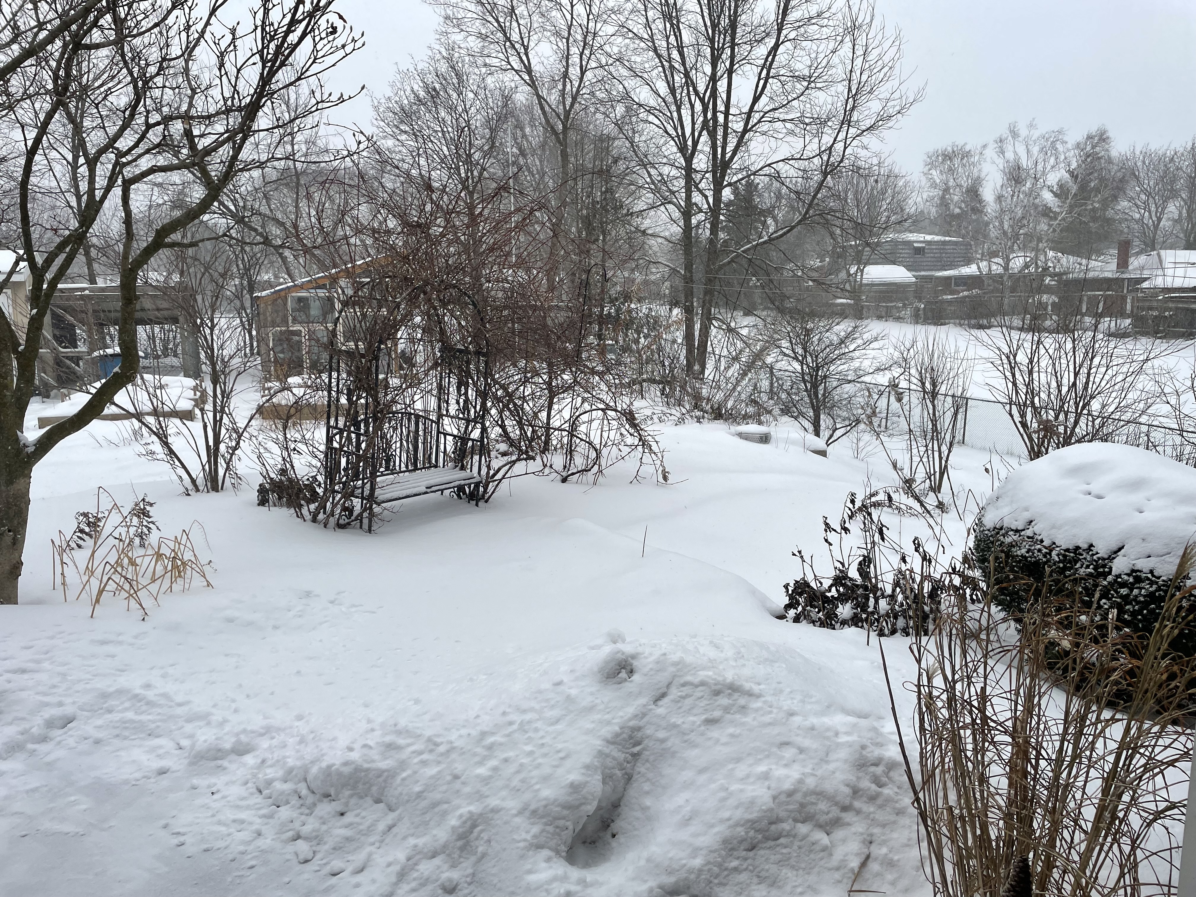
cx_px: 598
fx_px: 898
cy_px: 448
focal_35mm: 26
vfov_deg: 53.1
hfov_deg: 67.3
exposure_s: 1/197
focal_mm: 4.2
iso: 32
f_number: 1.6
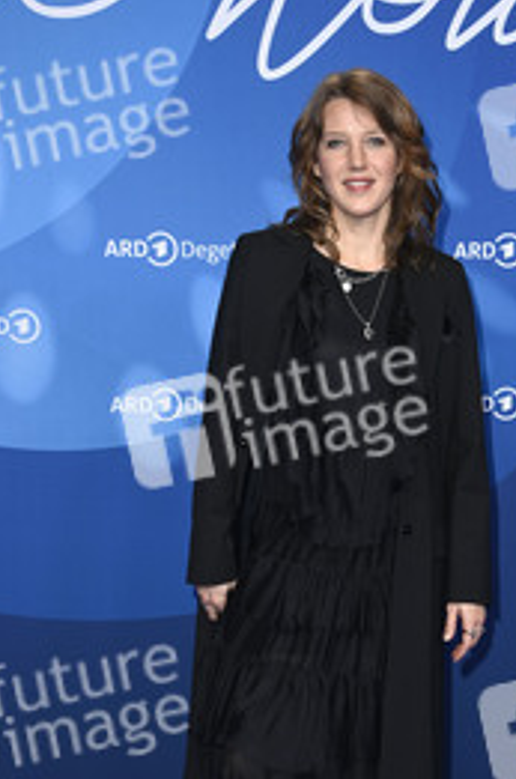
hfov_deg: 15.3
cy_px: 567
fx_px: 1921
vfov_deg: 22.7
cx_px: 361
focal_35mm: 89
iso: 800
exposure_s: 1/250
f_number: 5.6
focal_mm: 58
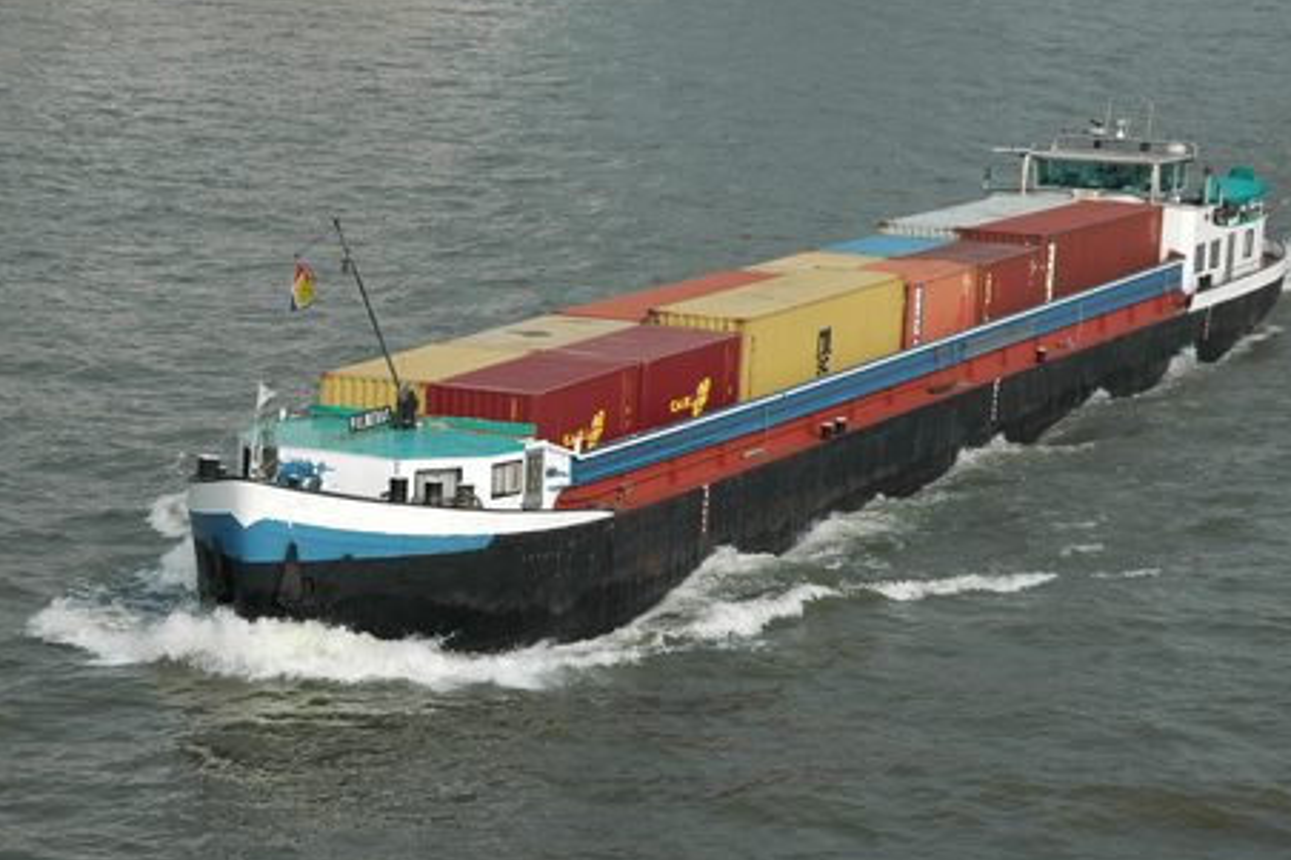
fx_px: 4588
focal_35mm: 128
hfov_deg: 16.0
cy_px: 430
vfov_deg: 10.7
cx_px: 681
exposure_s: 1/400
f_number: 11
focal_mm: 78
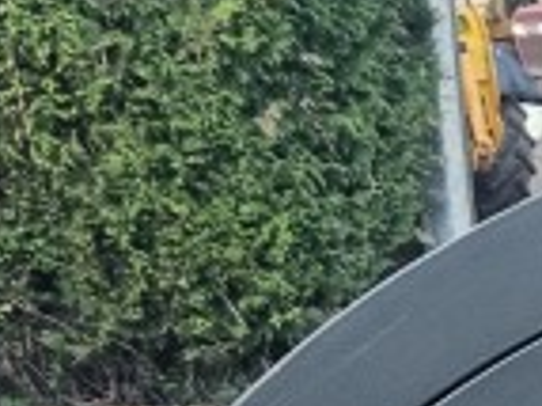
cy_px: 1123
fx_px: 2581
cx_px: 1171
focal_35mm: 165
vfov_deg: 8.0
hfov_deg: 10.7
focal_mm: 5.4
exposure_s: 1/100
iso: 320
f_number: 1.8
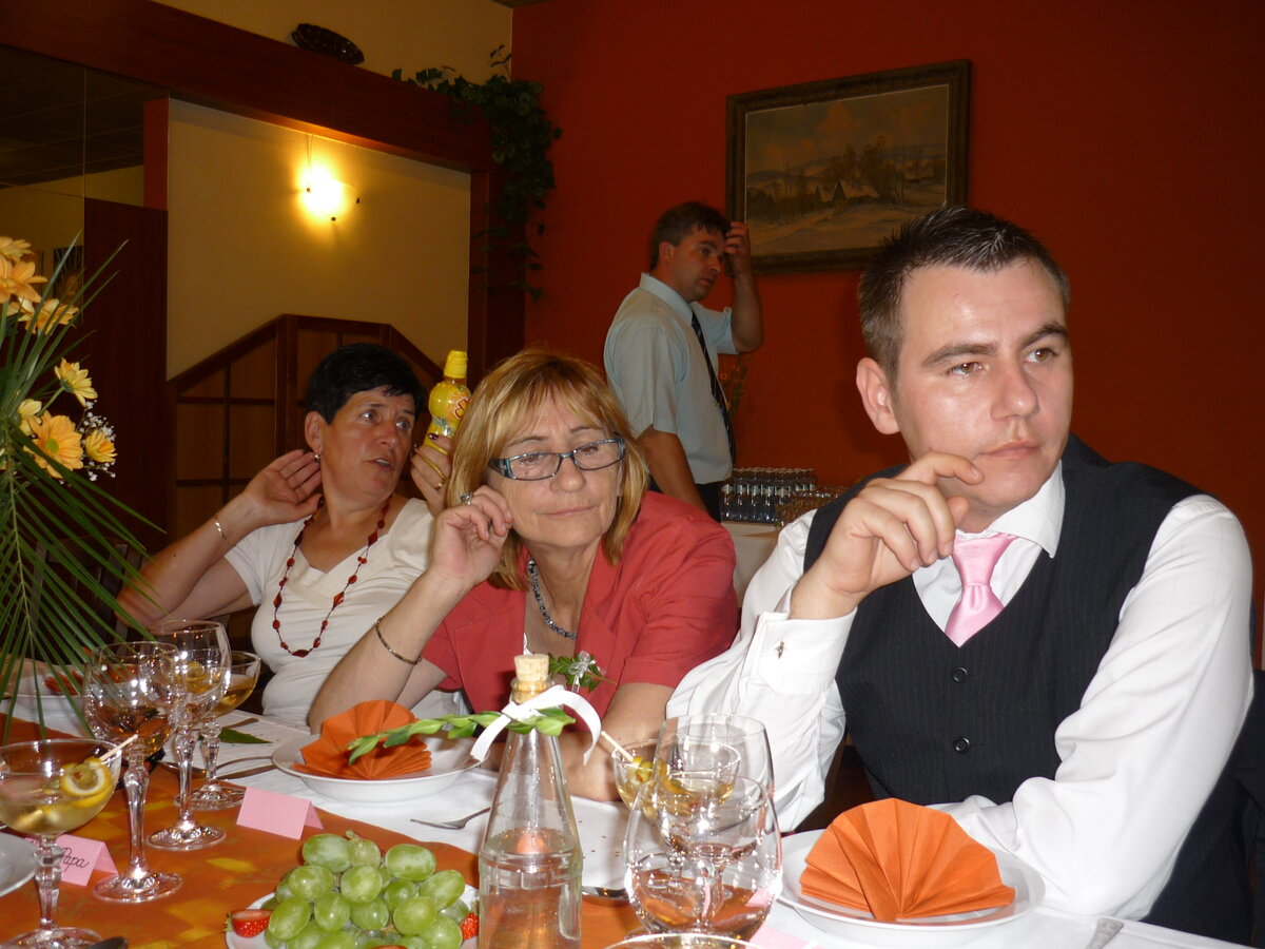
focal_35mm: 33
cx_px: 632
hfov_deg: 55.4
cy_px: 474
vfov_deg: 42.9
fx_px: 1206
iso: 100
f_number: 2.8
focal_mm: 5.5
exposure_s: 1/30
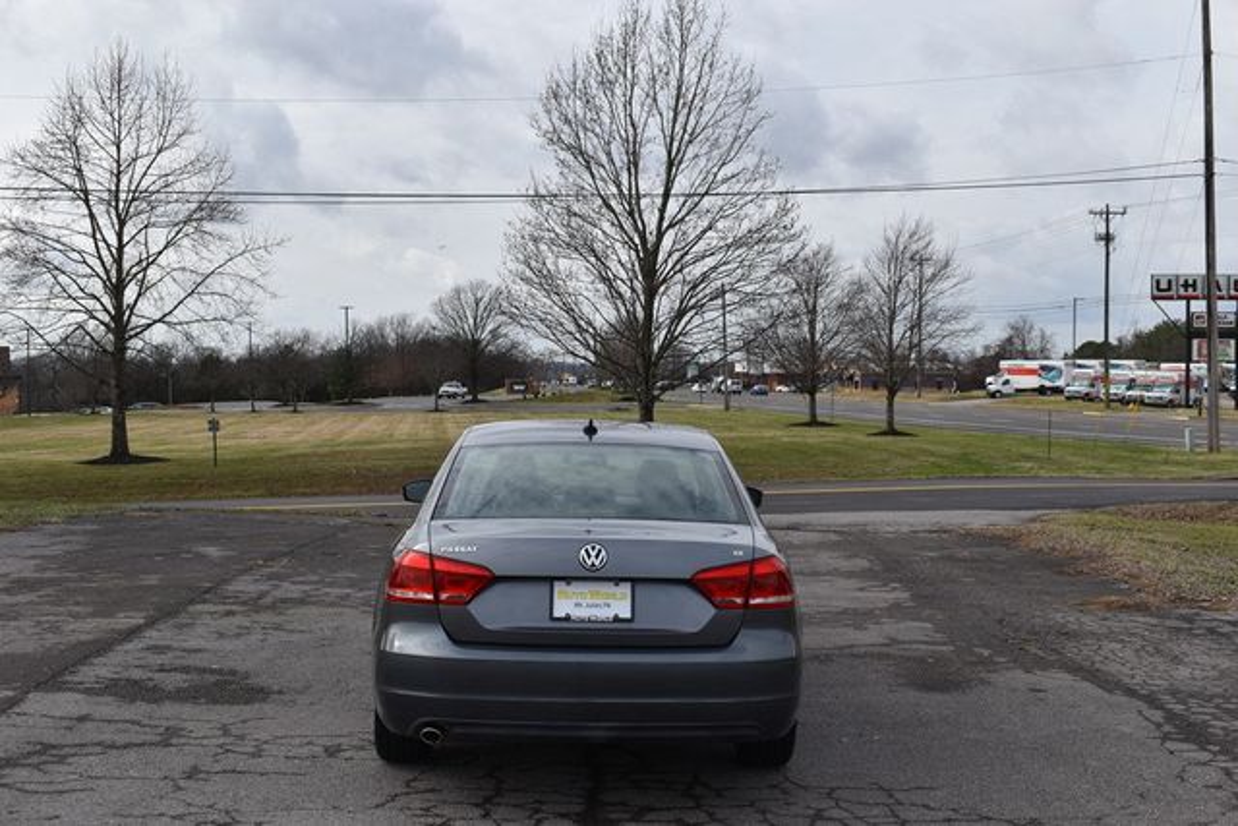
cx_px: 619
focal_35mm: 44
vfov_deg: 30.9
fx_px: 1496
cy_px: 413
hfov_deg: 45.0
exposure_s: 1/250
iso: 100
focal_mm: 29
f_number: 8
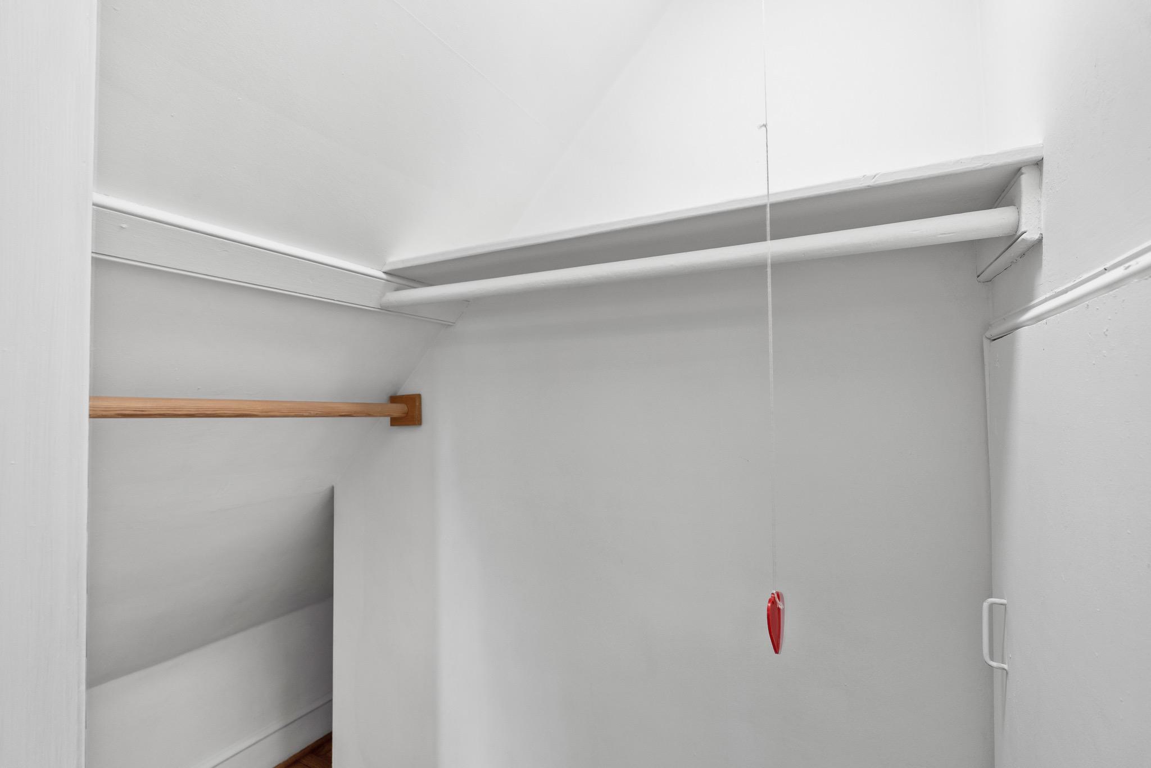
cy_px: 384
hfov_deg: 95.0
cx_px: 576
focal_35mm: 16
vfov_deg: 72.1
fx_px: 528
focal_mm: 16.5
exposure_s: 1/25
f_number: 5.6
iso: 800
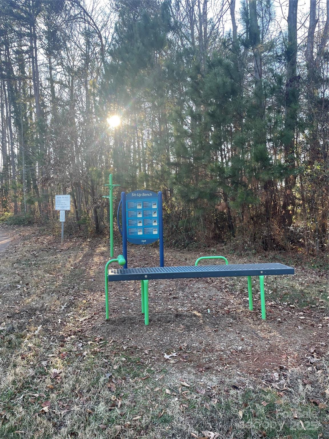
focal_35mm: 26
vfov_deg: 67.3
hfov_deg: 53.1
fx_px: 329
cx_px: 164
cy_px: 220
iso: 40
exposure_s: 1/121
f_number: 1.6
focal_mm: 4.2
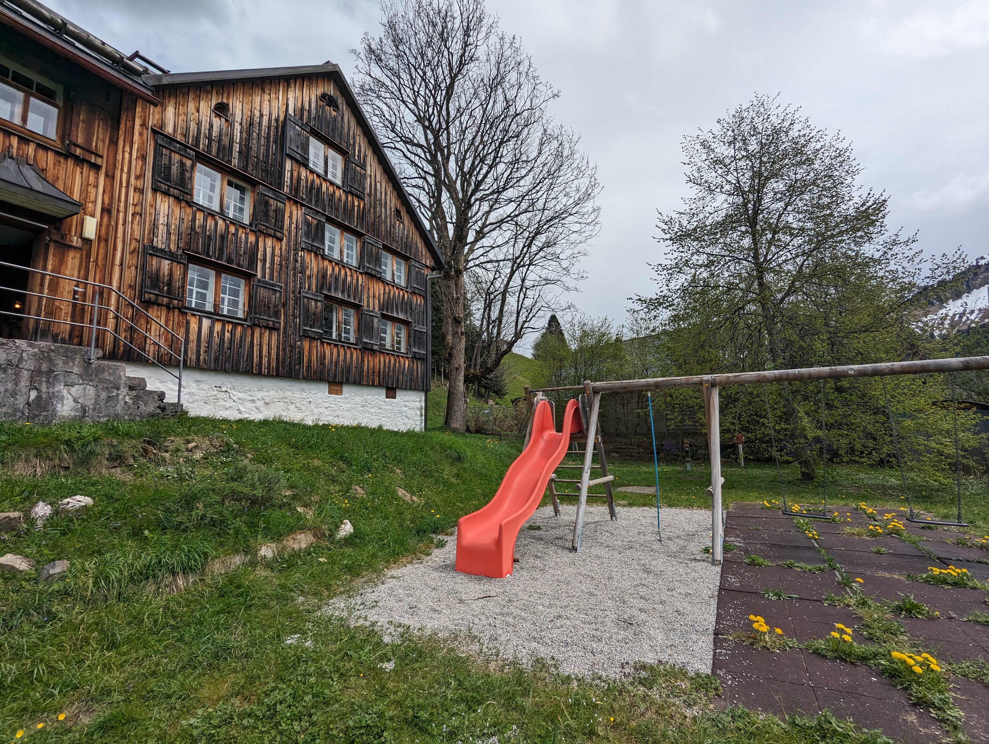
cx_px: 494
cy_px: 372
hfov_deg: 94.4
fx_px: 458
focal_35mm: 16
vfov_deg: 78.2
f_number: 2.2
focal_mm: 2.35
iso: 50
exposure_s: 1/2703
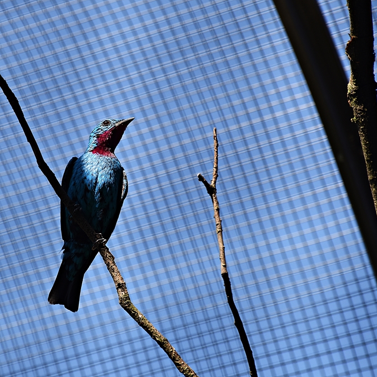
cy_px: 189
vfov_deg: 7.0
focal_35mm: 250
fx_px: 3080
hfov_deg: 7.0
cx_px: 115
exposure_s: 1/250
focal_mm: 130
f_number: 8
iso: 200
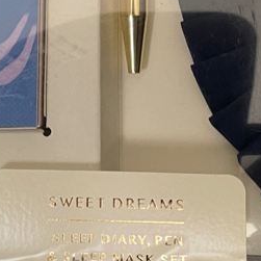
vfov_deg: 15.1
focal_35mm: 110
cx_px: 103
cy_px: -80
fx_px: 938
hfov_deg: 15.8
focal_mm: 4.2
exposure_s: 1/60
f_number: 1.6
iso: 200
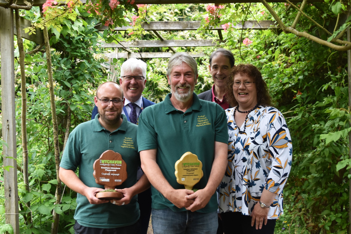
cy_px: 117
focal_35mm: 30
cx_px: 176
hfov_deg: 61.9
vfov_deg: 43.6
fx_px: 292
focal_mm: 20
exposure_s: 1/60
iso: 450
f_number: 4
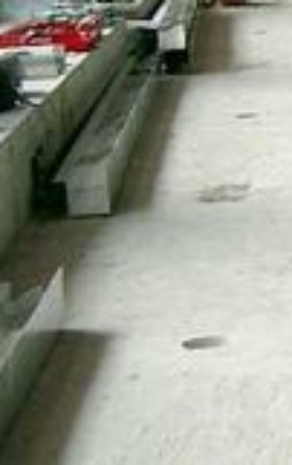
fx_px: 1854
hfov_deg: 7.9
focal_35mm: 146
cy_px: 90
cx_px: 856
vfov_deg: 14.2
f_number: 2.6
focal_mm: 7.6
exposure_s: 1/80
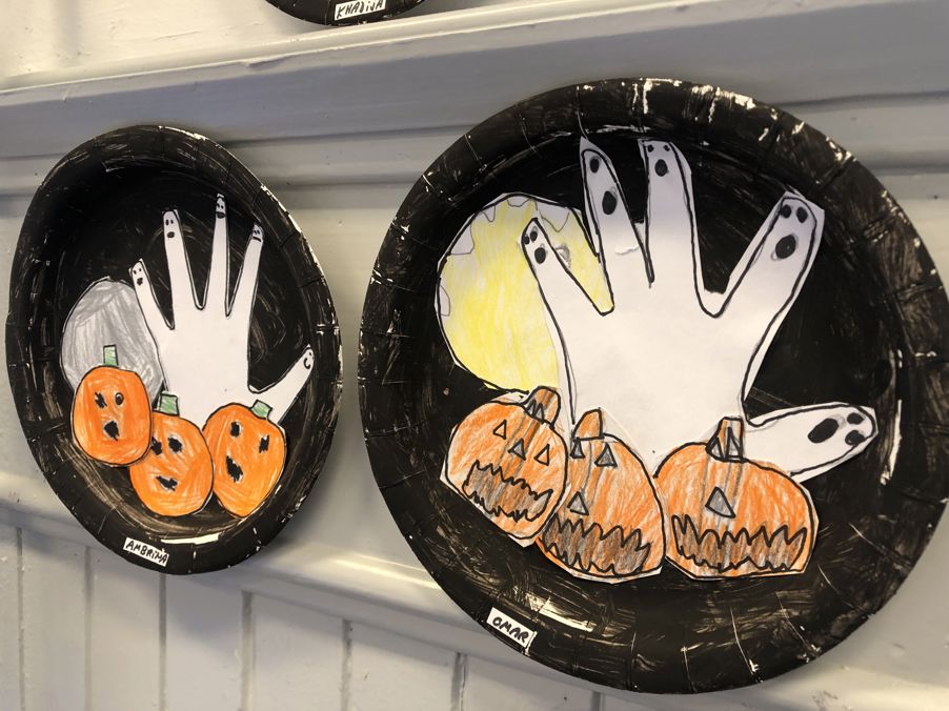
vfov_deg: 49.7
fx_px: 767
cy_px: 356
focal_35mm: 28
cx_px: 474
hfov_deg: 63.5
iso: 40
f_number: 1.8
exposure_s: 1/20
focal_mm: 3.99
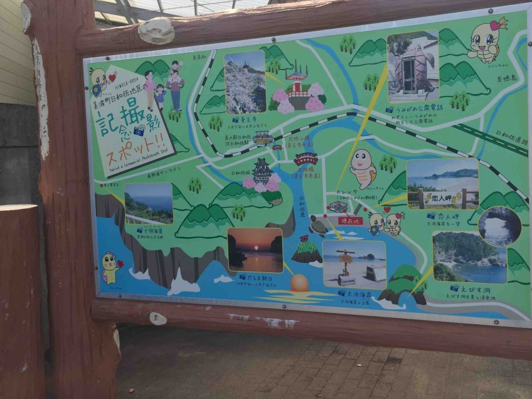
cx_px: 299
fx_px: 538
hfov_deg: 52.5
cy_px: 179
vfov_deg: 40.6
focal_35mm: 35
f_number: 2.2
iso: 32
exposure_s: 1/1647
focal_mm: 4.15
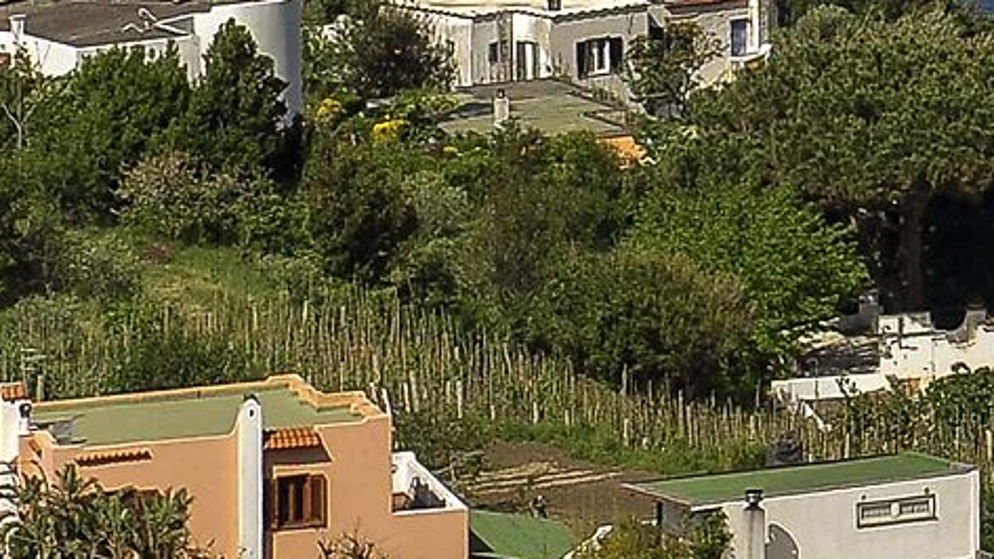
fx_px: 14706
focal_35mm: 558
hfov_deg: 3.8
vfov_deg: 2.2
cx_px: 2261
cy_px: -1035
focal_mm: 105
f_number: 16
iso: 250
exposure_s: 1/200
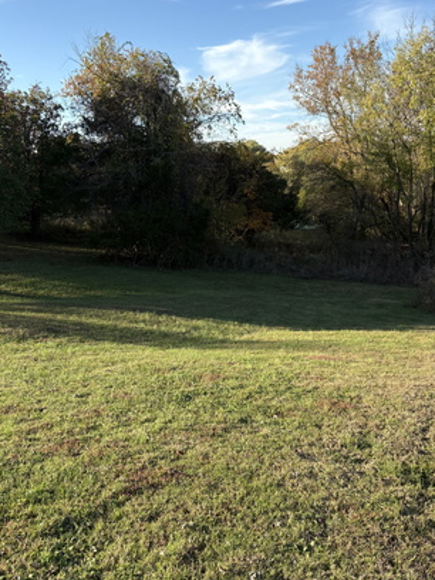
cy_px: 235
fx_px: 570
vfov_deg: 53.6
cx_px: 226
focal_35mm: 34
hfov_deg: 41.8
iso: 50
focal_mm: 5.96
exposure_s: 1/1287
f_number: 1.6
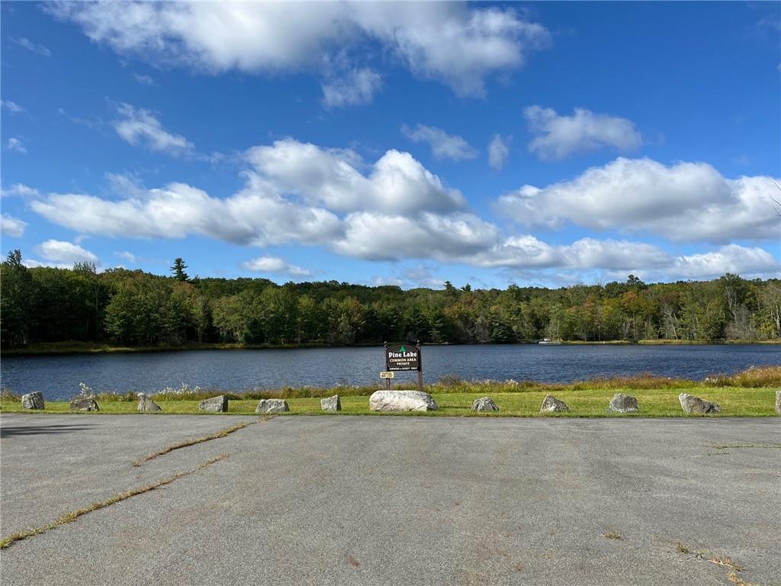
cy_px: 293
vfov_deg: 53.1
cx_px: 390
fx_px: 587
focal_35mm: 26
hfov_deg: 67.3
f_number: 1.6
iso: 50
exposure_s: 1/4651
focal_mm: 5.1
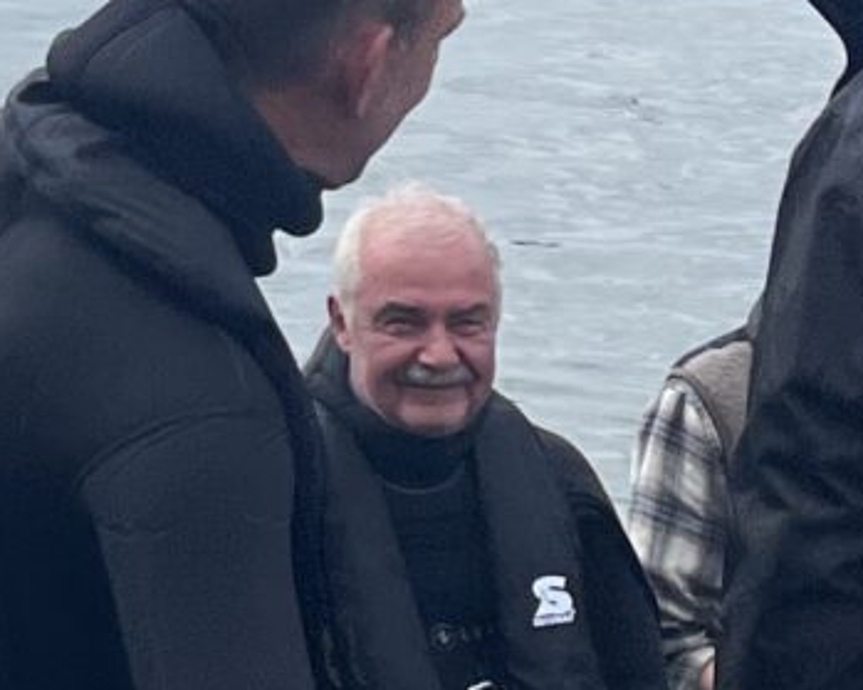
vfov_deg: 8.1
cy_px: -336
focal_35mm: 186
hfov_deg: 10.3
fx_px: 4749
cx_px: 30
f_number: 1.6
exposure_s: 1/4016
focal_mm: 5.1
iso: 50
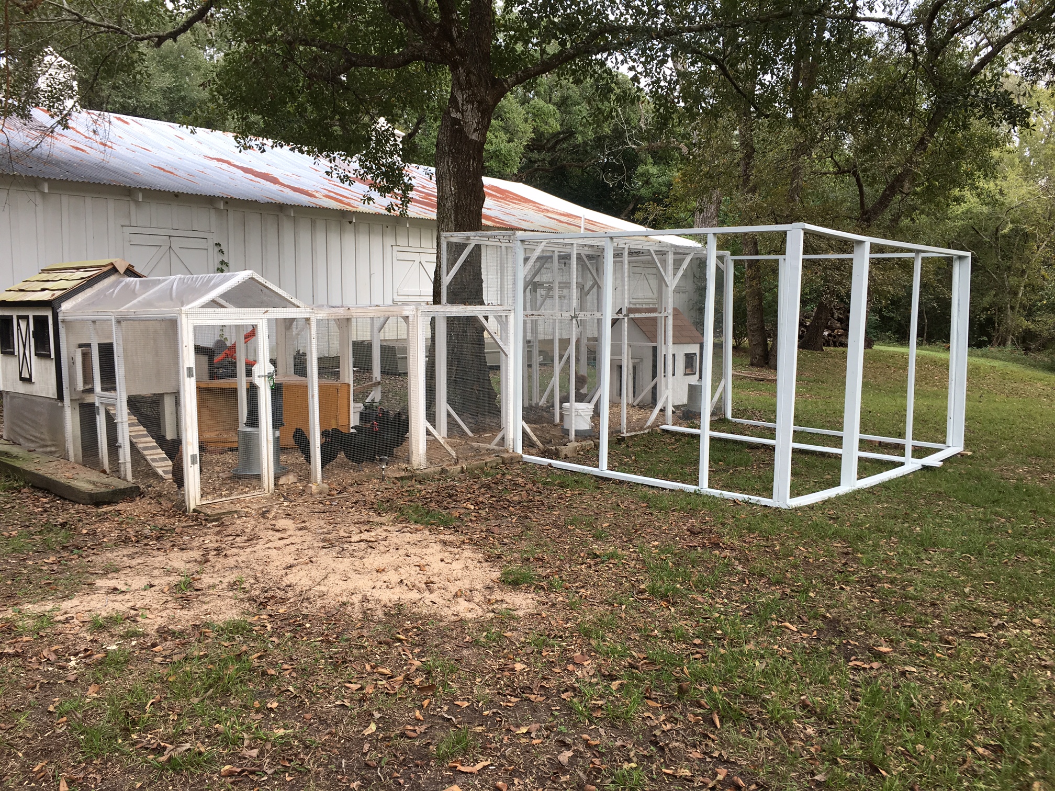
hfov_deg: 61.7
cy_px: 396
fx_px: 884
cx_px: 528
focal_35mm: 29
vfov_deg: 48.2
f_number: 2.2
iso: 25
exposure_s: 1/120
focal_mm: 4.15
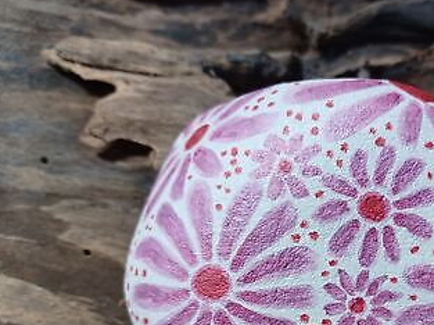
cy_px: 244
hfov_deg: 45.2
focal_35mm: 40
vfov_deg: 35.1
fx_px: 501
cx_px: 326
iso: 320
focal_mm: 4.6
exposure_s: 1/50
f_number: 1.8
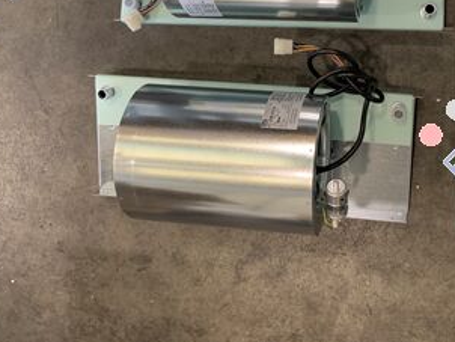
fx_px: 566
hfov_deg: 42.7
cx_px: 331
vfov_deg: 32.7
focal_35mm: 43
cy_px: 69
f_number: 1.8
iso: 125
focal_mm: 4.25
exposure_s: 1/50
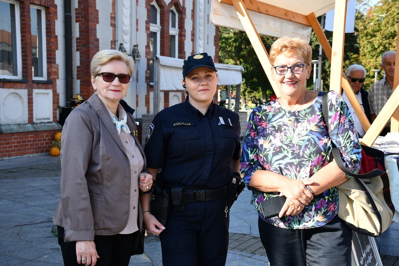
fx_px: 576
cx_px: 200
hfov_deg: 38.2
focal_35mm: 52
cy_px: 133
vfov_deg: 26.0
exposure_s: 1/250
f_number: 5.6
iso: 200
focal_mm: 35
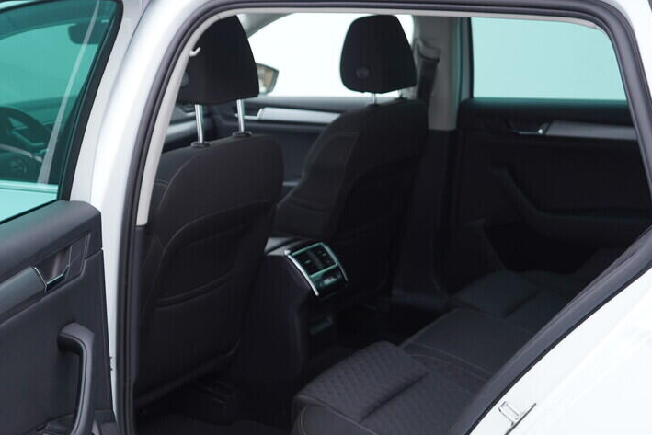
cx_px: 212
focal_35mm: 52
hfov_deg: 37.7
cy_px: 265
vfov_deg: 25.9
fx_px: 942
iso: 125
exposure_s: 1/40
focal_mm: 24
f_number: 3.2
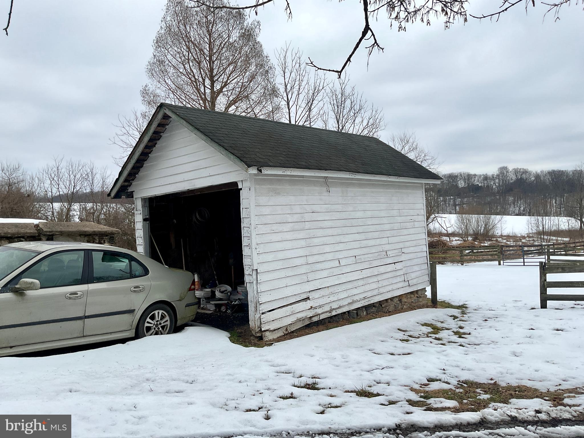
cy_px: 219
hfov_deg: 61.7
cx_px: 292
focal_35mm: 29
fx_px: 489
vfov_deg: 48.2
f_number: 1.8
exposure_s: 1/2538
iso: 16
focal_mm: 3
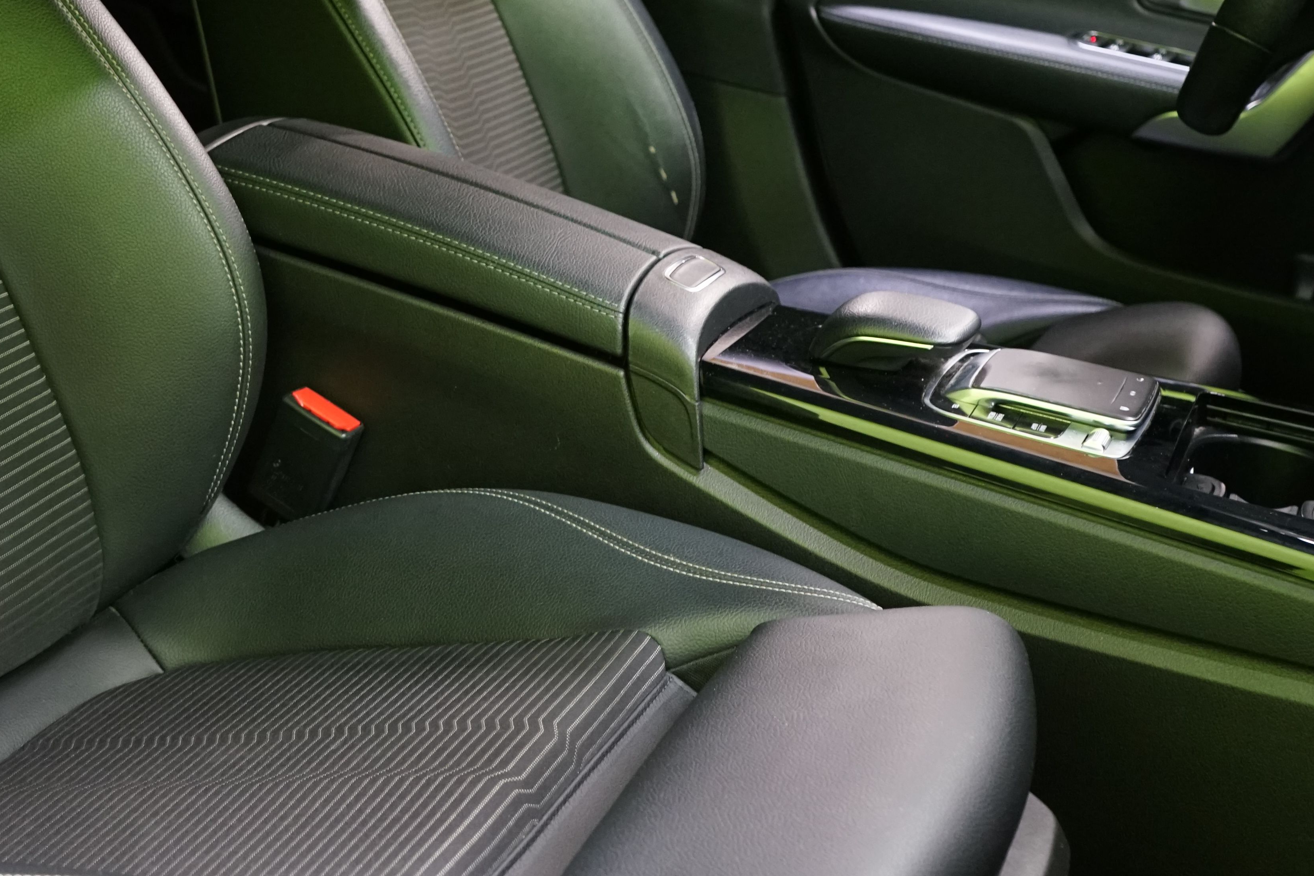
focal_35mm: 58
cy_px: 235
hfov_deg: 34.2
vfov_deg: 23.2
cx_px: 458
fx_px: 2117
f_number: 5
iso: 2500
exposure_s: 1/15
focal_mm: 32
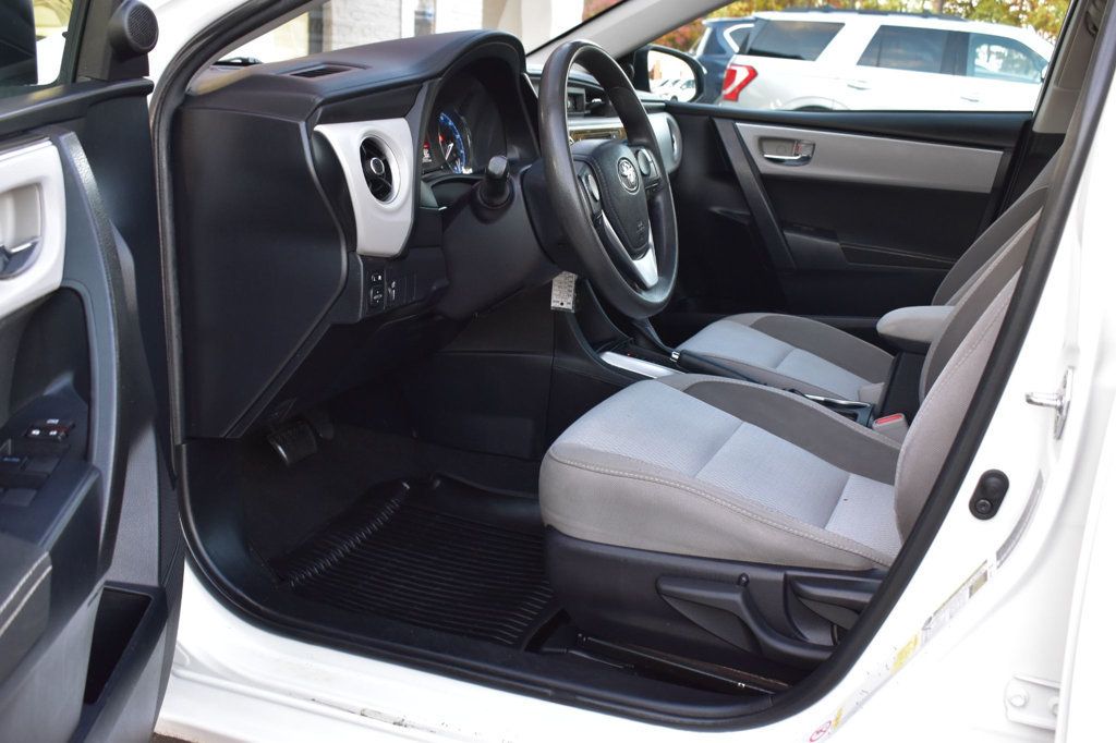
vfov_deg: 35.5
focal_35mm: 38
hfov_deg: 51.3
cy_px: 372
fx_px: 1162
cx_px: 558
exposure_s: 1/15
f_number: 6.3
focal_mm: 25
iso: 1100
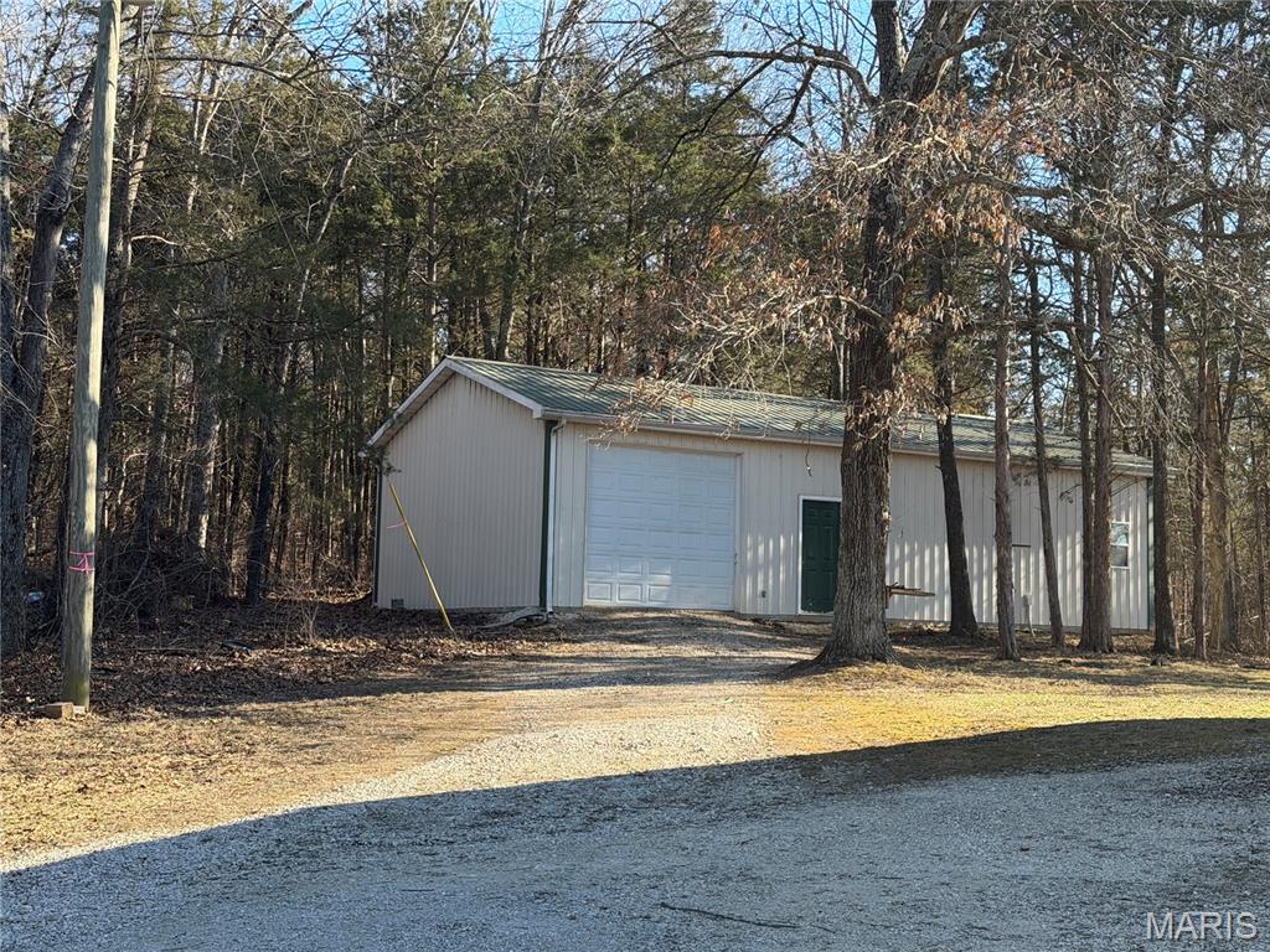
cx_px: 635
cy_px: 476
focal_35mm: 48
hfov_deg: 39.7
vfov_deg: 30.3
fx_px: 1761
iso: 64
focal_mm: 6.76
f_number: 1.78
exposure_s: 1/875
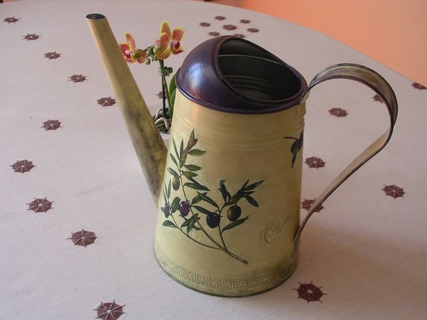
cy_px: 160
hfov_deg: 32.2
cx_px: 214
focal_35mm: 60
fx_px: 740
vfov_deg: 24.4
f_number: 3.4
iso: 100
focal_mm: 9.1
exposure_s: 1/23.5
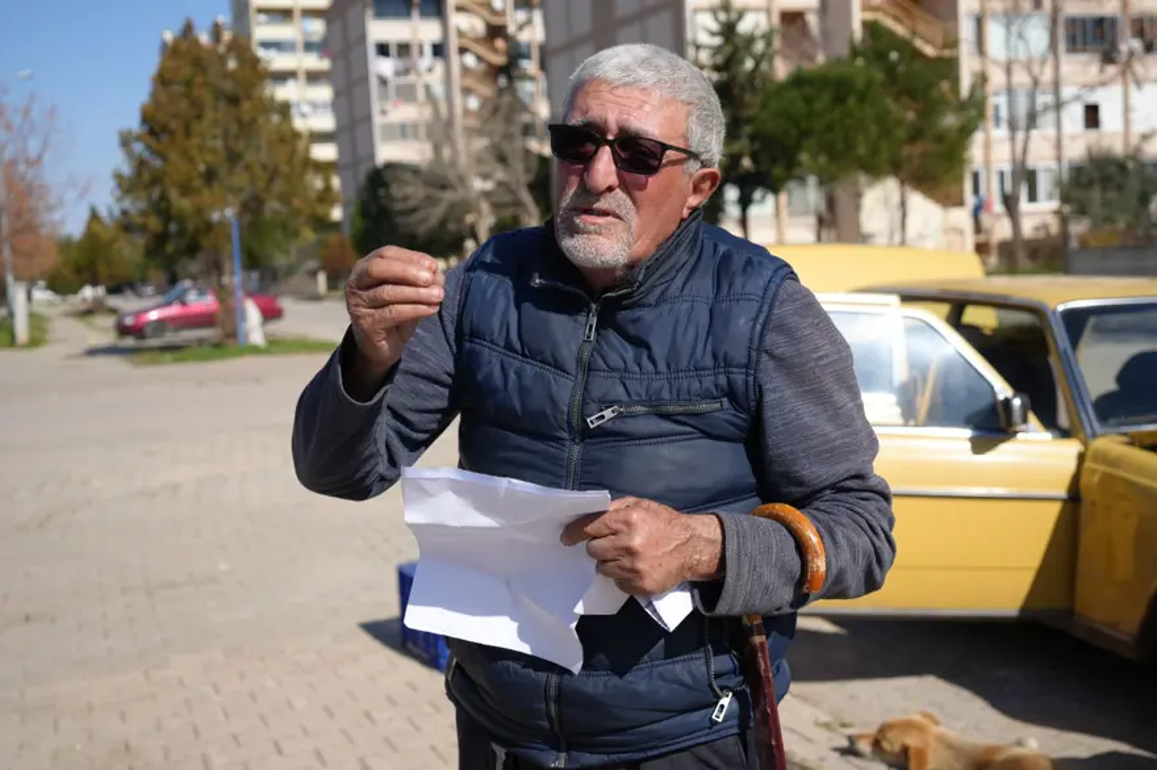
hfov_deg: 48.5
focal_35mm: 40
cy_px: 385
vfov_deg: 33.4
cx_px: 578
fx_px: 1285
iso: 100
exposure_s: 1/1000
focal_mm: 40
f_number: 4.5
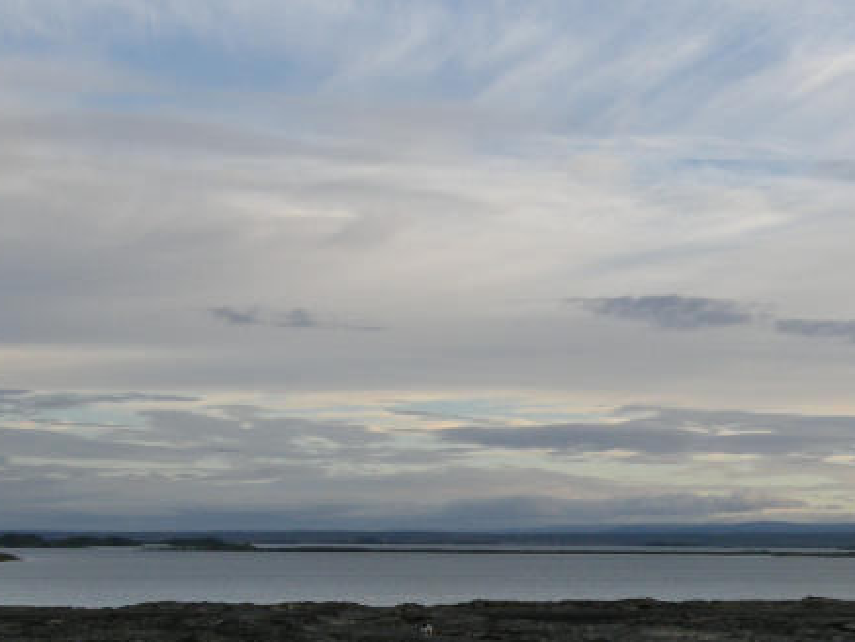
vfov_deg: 17.7
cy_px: 577
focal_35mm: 82
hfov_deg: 22.5
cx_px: 943
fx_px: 2026
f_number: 4.8
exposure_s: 1/180
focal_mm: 7.5
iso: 100
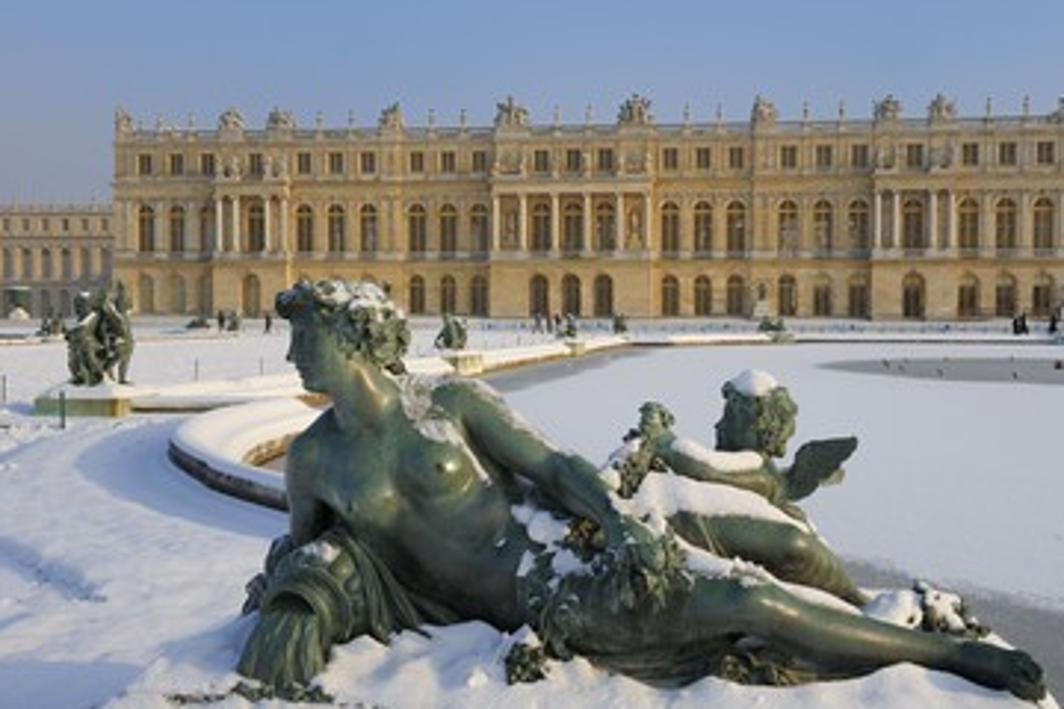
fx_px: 1241
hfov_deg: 46.2
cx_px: 615
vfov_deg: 31.9
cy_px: 357
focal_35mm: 42
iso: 200
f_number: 18
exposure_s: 1/100
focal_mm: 36
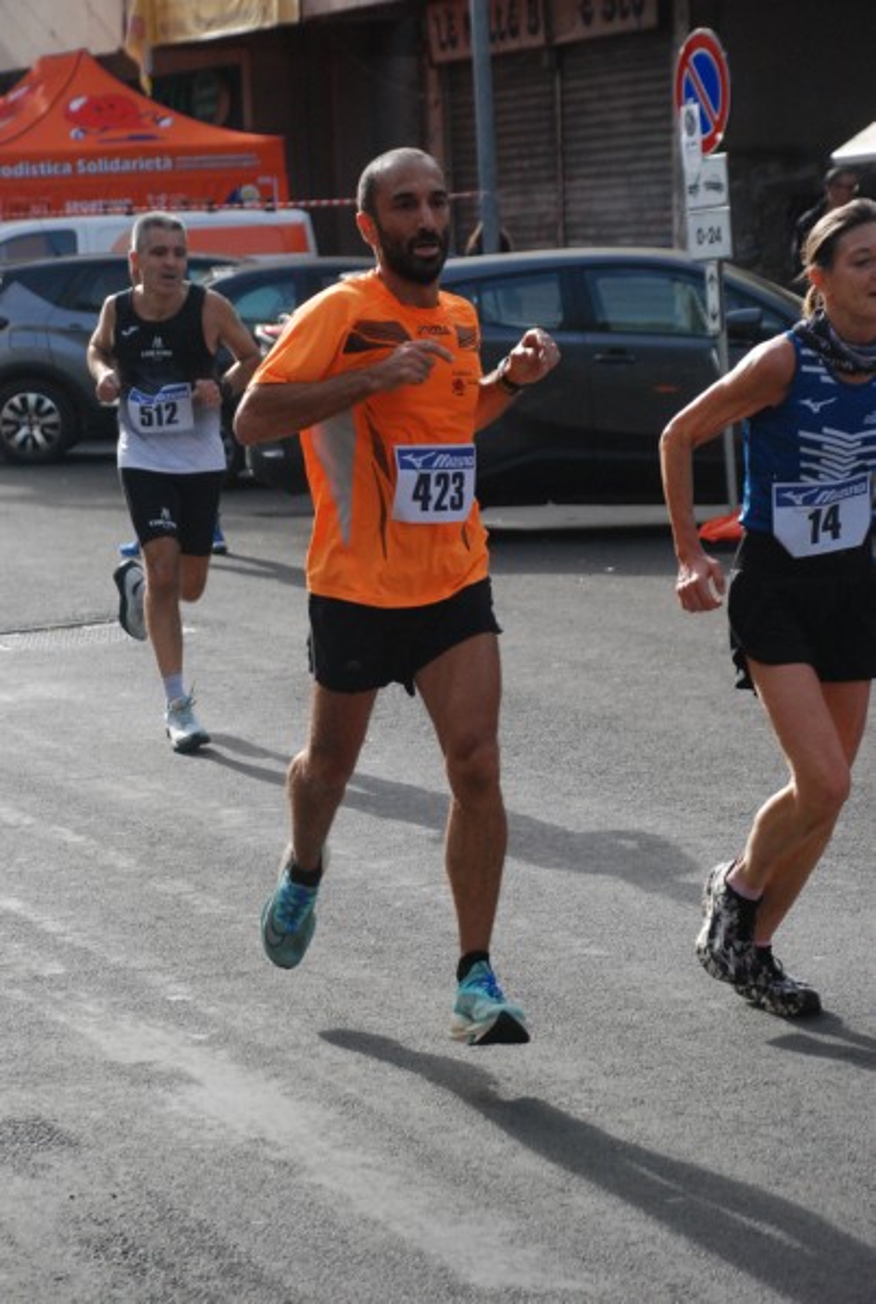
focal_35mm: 105
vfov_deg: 19.4
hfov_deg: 13.1
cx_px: 438
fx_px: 3812
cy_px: 652
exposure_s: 1/1250
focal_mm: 70
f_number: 5.6
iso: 1000
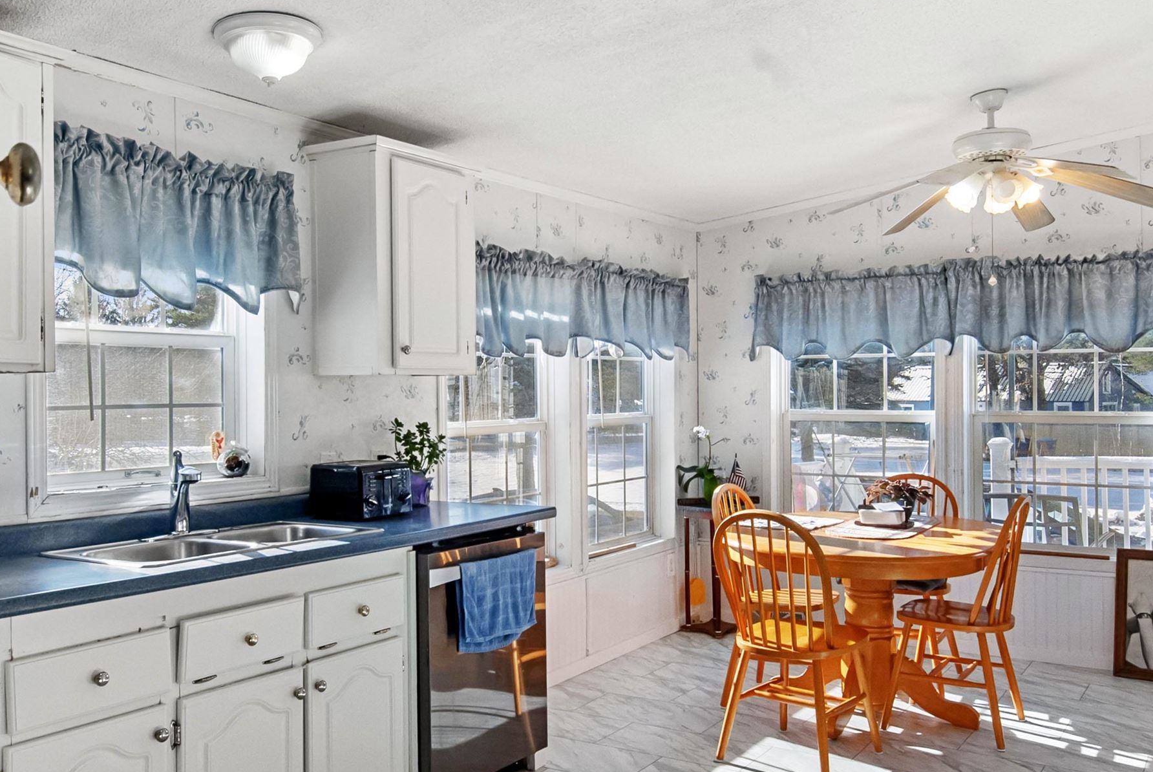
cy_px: 429
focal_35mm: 31
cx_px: 595
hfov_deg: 60.2
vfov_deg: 42.4
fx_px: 994
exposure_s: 1/20
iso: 200
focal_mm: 12
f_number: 11
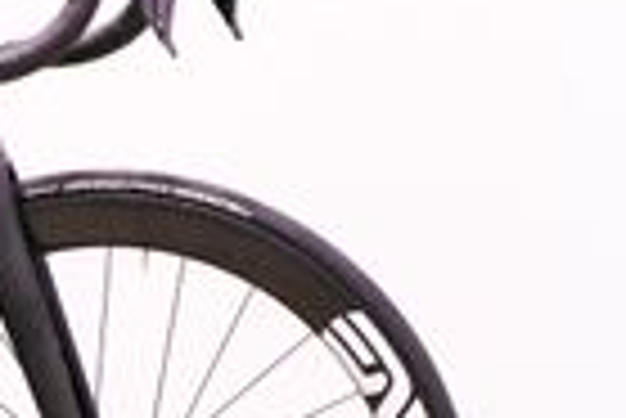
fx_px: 4787
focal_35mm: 275
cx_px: -369
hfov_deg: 7.3
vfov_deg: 5.0
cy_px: 319
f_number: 2.8
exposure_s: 1/100
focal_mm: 85
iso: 320
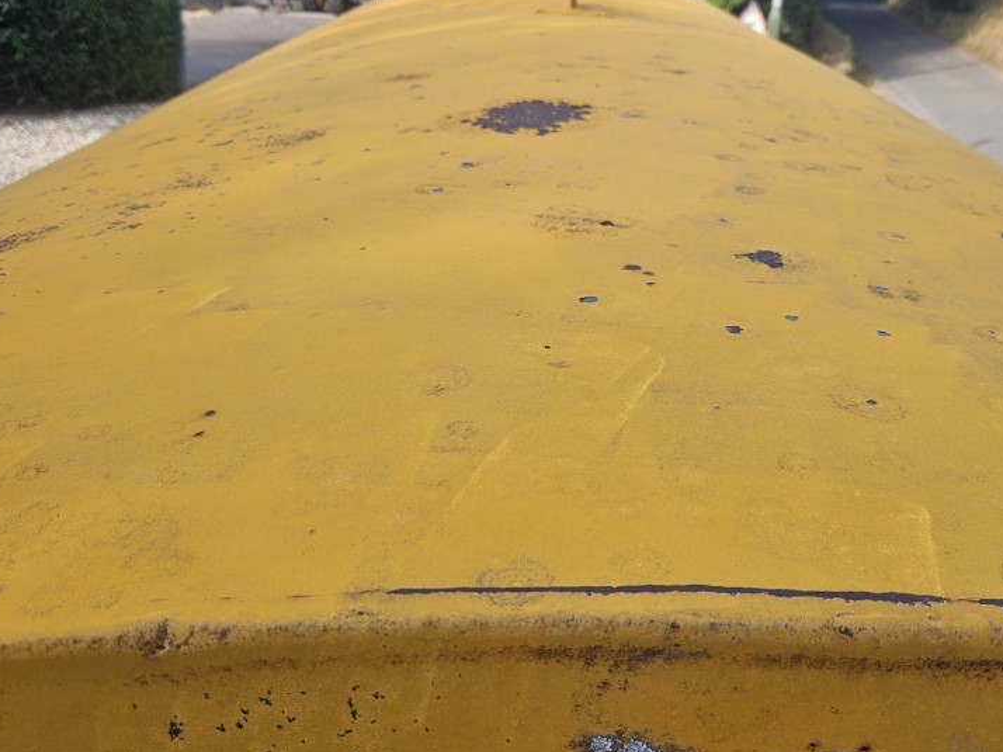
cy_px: 330
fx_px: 956
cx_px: 584
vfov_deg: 42.8
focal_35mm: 33
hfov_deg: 55.1
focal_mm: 5.4
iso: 25
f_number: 1.8
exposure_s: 1/190
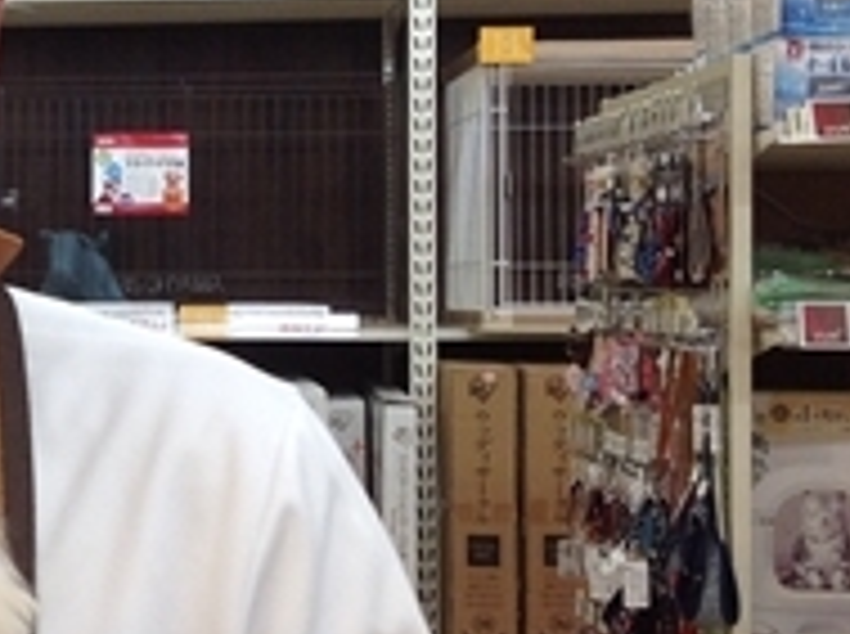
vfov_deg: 13.3
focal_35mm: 111
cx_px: -229
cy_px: 243
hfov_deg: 16.8
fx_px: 2720
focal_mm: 4.28
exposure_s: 1/40
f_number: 2.4
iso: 64
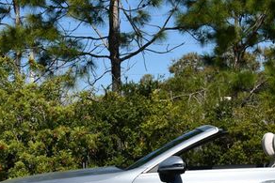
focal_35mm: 127
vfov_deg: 10.8
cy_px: 125
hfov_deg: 16.0
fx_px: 971
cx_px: 235
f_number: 10
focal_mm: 29
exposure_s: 1/400
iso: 100
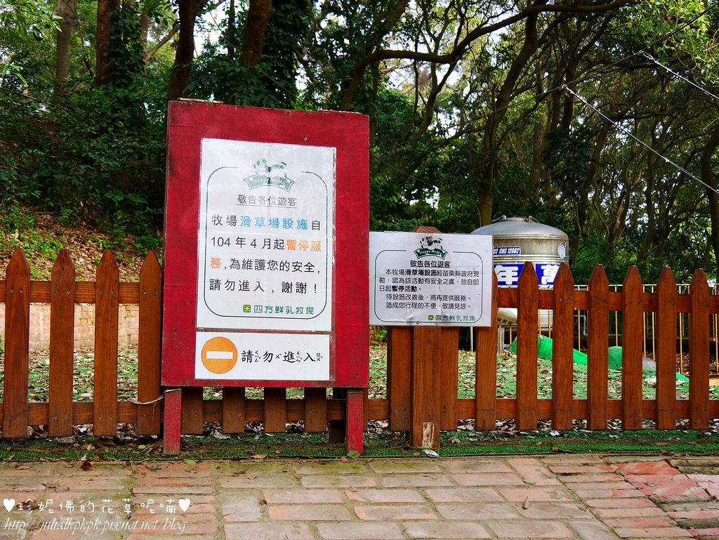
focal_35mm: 48
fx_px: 997
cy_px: 270
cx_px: 360
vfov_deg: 30.3
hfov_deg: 39.6
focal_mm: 24
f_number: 4.5
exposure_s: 1/125
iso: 200
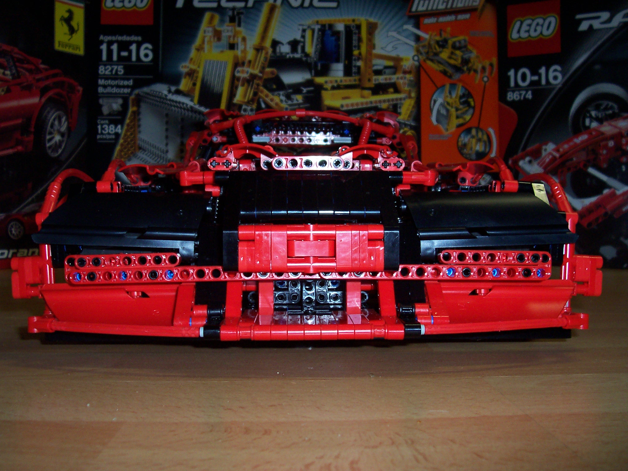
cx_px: 314
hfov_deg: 50.1
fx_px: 671
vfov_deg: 38.7
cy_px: 236
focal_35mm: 37
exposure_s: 1/60
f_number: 2.8
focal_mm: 5.6
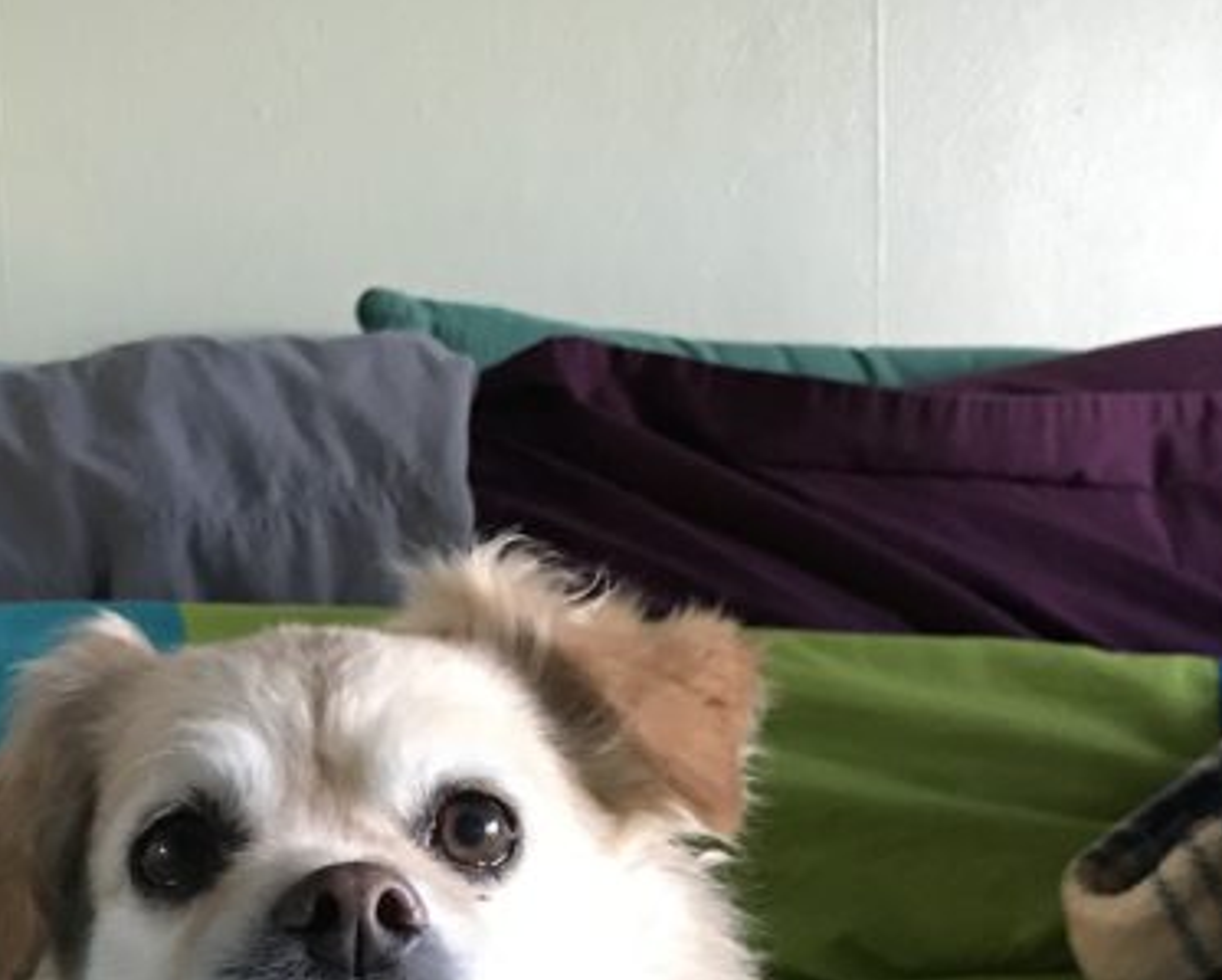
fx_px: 2715
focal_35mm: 75
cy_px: 1042
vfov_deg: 19.7
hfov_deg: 25.1
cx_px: 328
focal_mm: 3.99
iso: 64
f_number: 1.8
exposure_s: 1/15
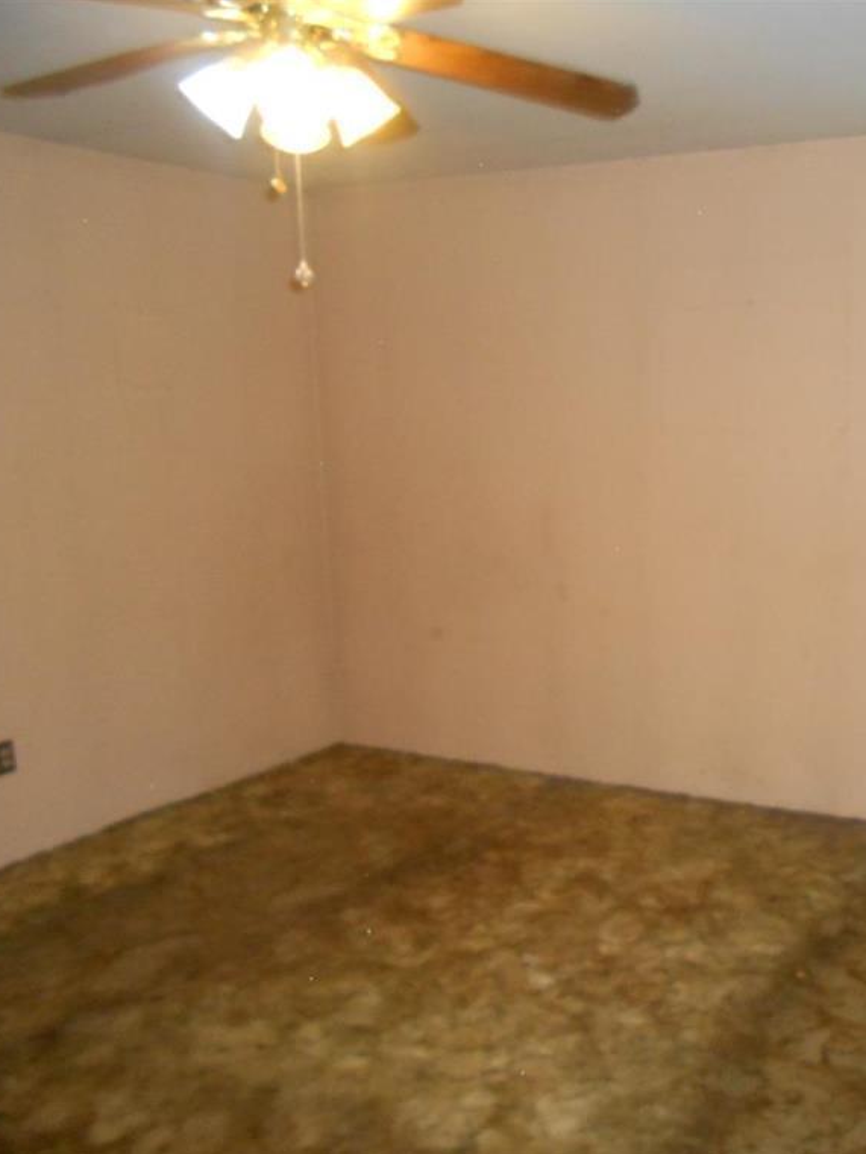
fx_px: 1167
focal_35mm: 35
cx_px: 733
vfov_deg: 52.6
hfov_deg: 38.6
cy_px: 581
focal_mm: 4.6
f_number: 3.5
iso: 400
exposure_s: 1/25
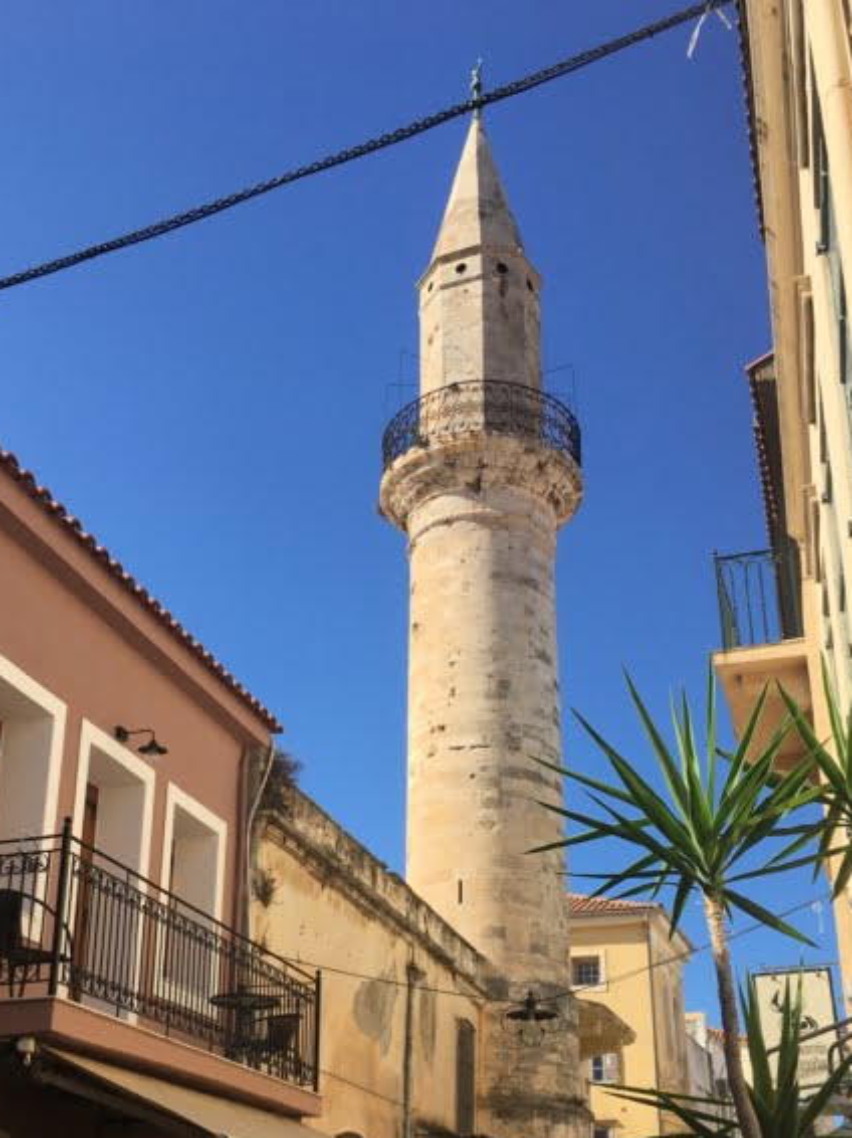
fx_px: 1347
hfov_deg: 35.0
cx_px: 356
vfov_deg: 45.0
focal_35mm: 41
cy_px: 772
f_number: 2.2
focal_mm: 4.2
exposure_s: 1/1399
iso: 25
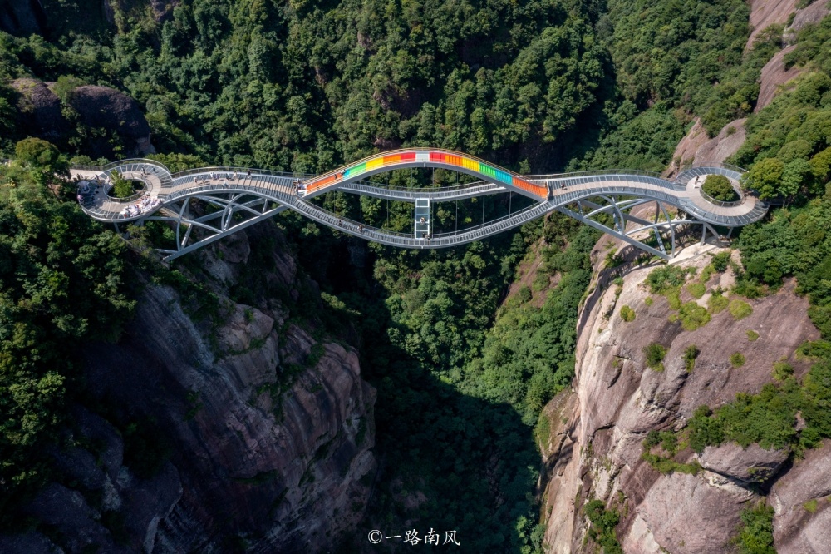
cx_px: 416
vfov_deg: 46.4
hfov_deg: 65.5
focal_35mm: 28
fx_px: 646
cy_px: 277
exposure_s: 1/100
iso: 100
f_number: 11
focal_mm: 10.26
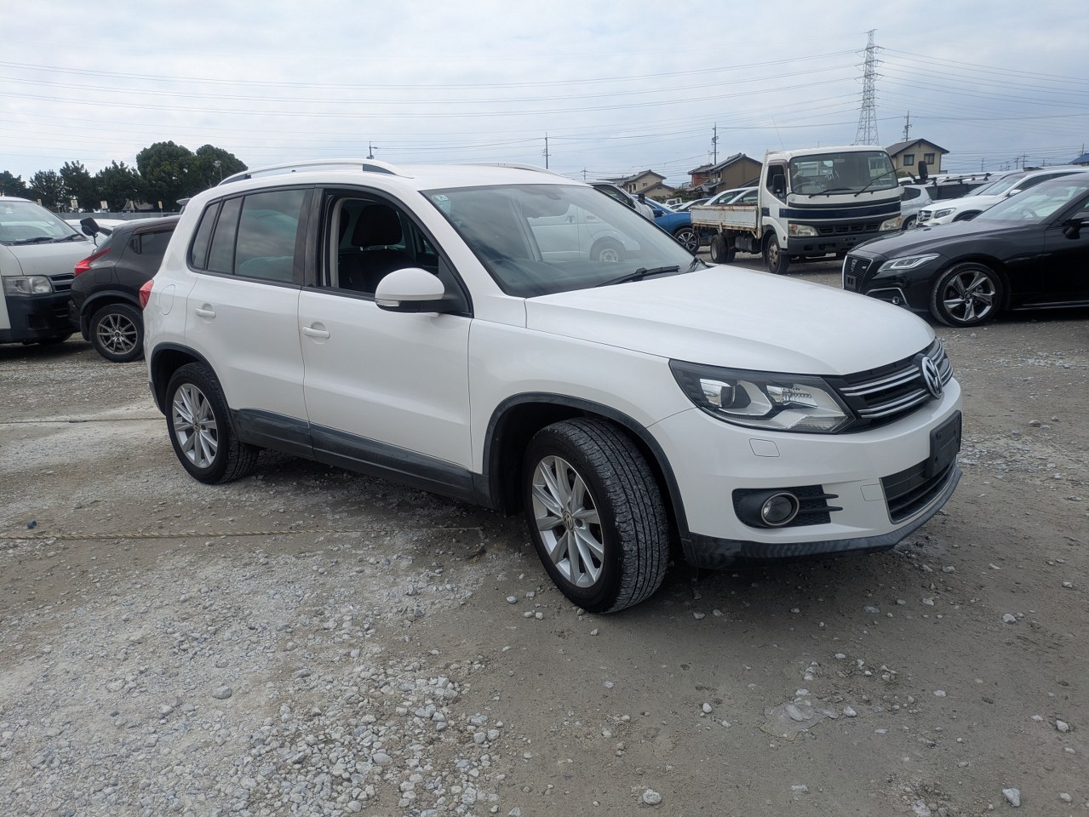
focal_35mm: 25
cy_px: 408
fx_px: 787
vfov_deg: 54.9
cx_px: 544
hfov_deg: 69.4
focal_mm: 5.43
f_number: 1.89
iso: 50
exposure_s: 1/2222
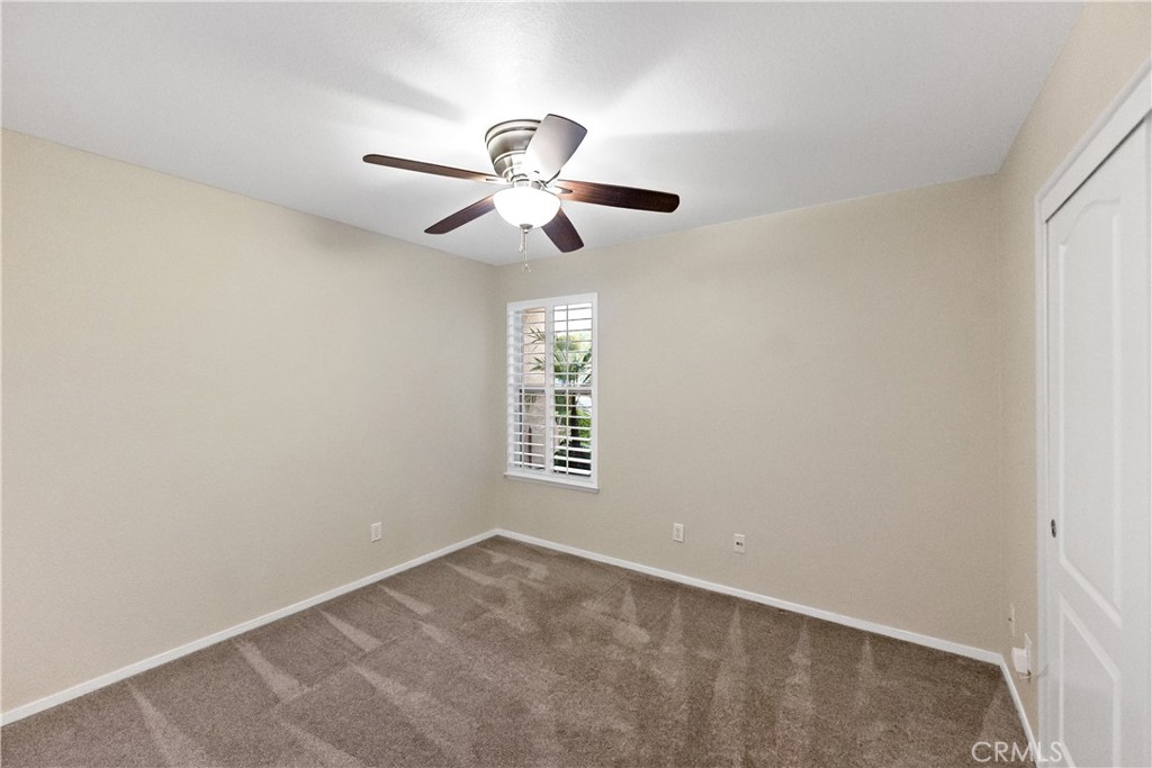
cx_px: 576
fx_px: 448
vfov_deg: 81.2
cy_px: 384
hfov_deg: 104.2
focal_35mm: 14
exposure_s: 1/160
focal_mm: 14
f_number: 4
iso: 5000
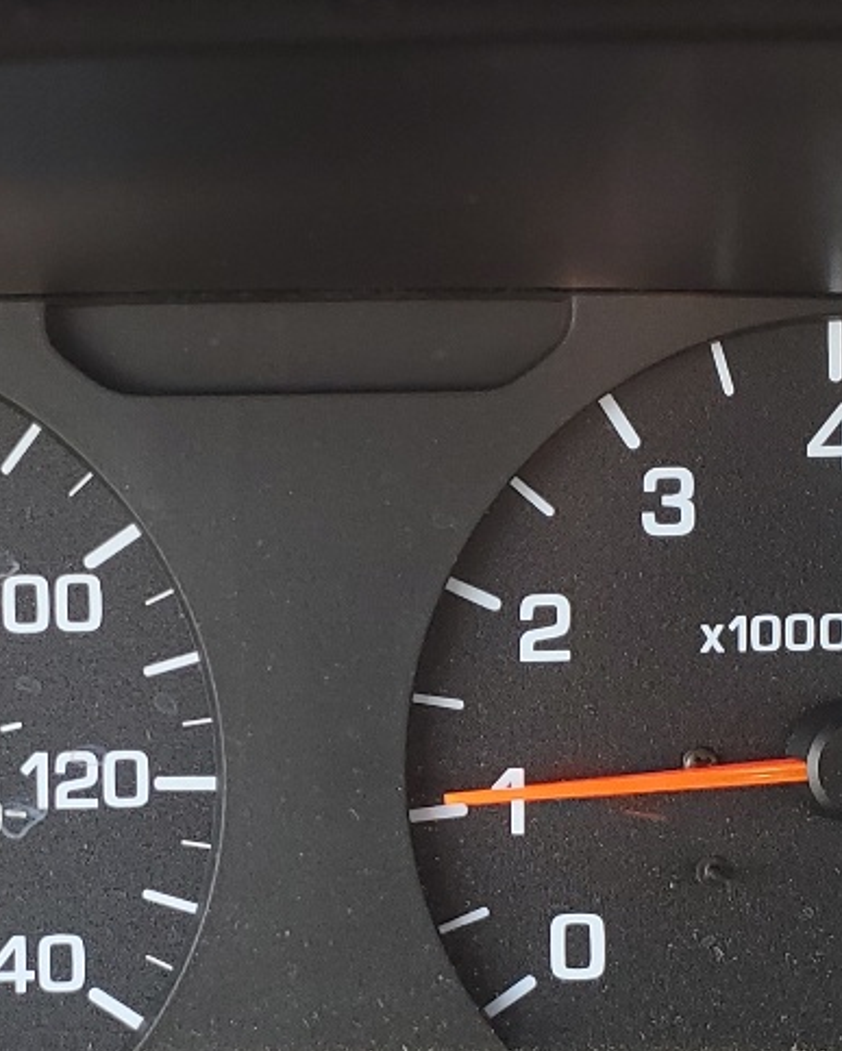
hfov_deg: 18.2
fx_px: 2614
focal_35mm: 84
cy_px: 768
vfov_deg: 22.5
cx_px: 220
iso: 50
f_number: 1.5
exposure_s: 1/123
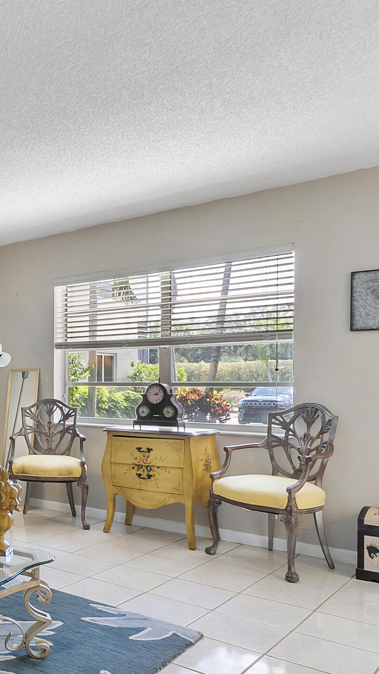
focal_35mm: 33
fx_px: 590
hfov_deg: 30.2
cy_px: 393
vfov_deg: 59.2
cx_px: -79
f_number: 8
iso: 1000
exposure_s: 1/25
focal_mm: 10
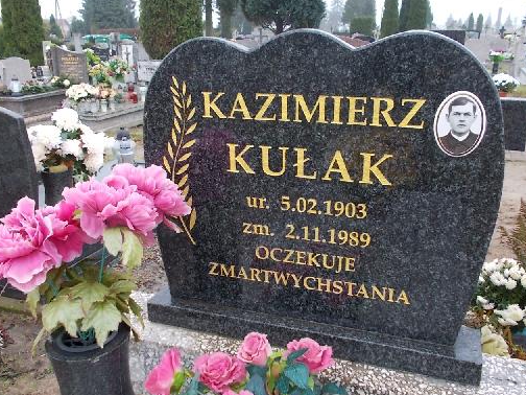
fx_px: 501
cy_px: 193
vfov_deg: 42.9
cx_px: 270
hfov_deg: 55.3
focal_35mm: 33
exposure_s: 1/25
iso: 140
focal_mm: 4.6
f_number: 3.2
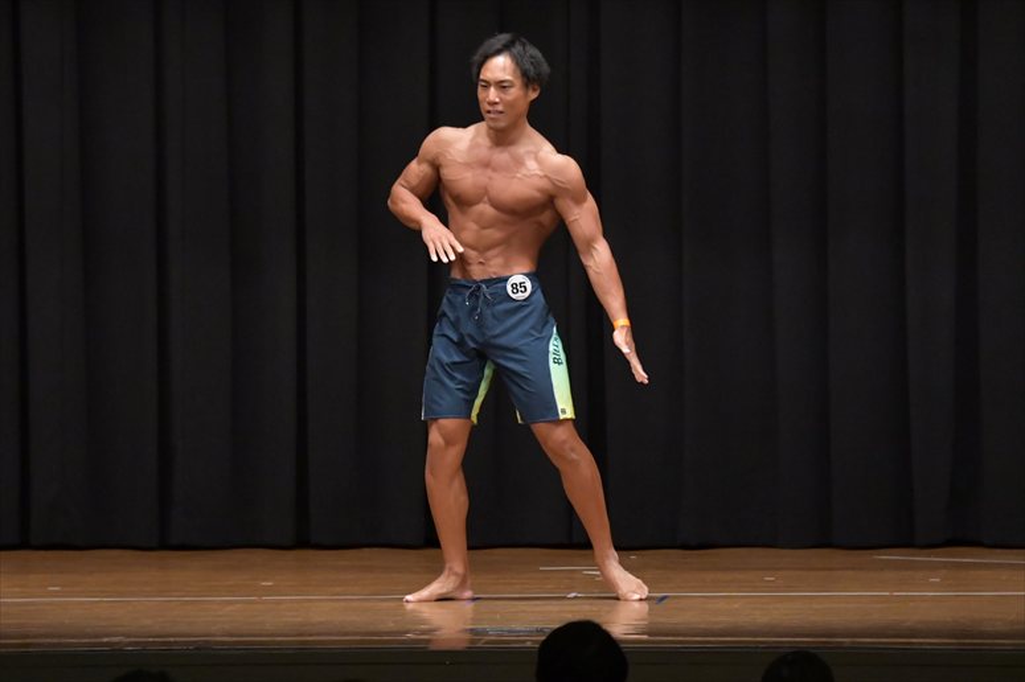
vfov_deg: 6.3
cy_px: 341
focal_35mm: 217
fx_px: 6176
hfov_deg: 9.5
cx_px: 512
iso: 6400
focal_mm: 145
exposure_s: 1/400
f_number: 5.6
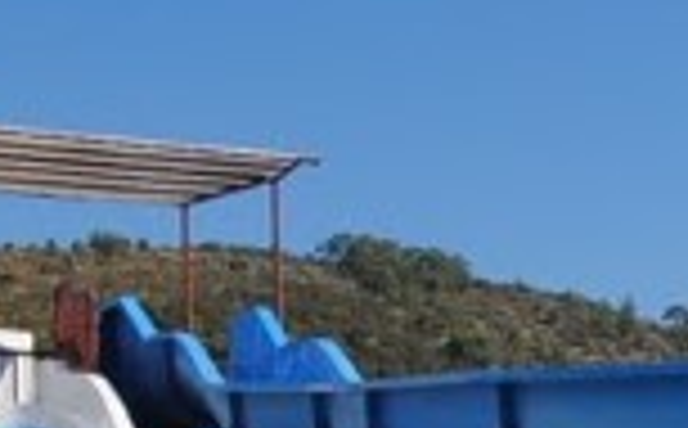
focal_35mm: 115
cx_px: 789
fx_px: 2152
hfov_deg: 17.4
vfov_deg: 10.8
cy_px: 707
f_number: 9
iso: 100
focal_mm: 10
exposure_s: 1/320
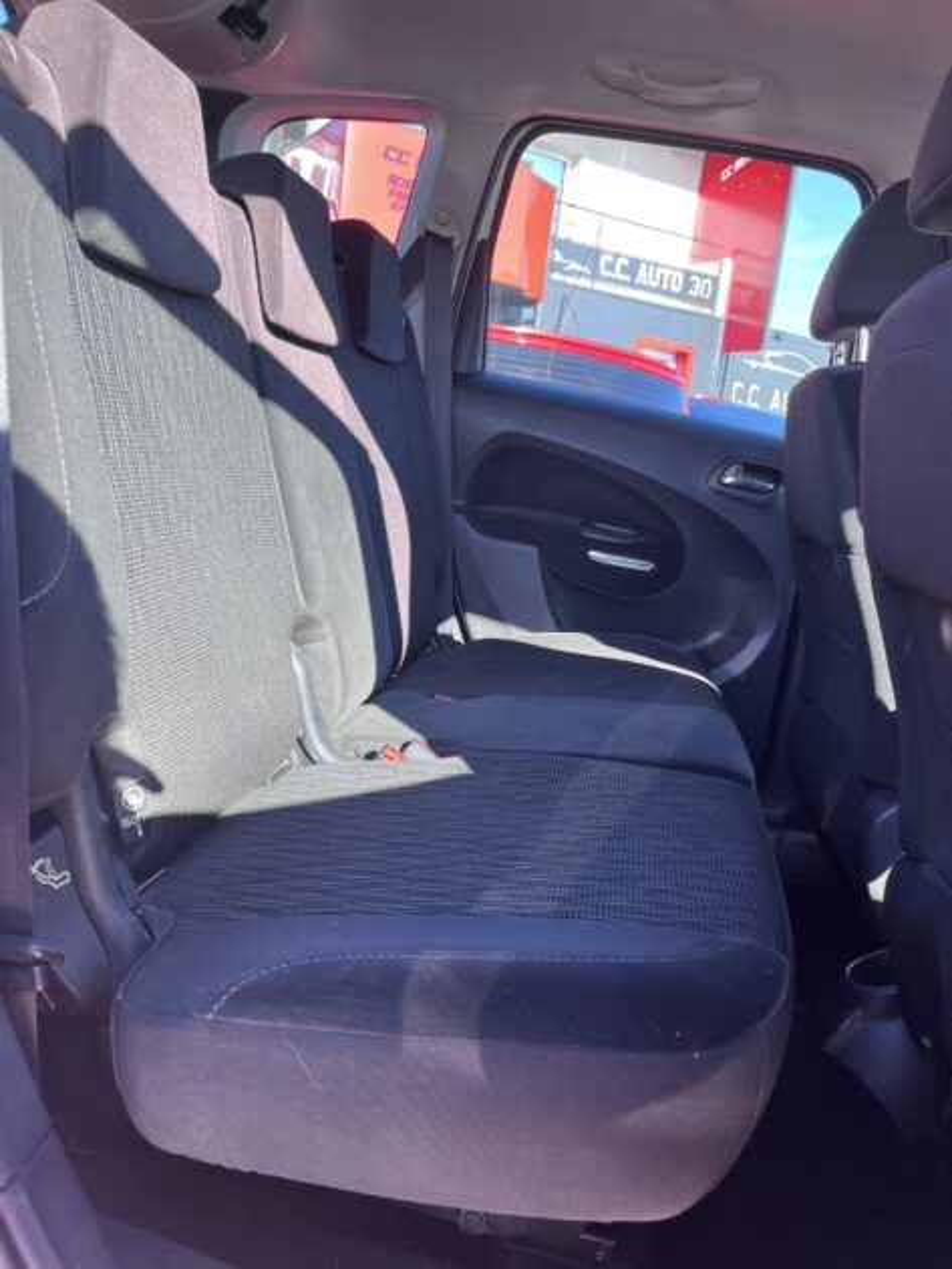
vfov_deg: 67.3
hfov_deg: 53.1
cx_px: 476
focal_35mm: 26
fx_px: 953
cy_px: 634
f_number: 1.6
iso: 40
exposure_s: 1/122
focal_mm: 5.1
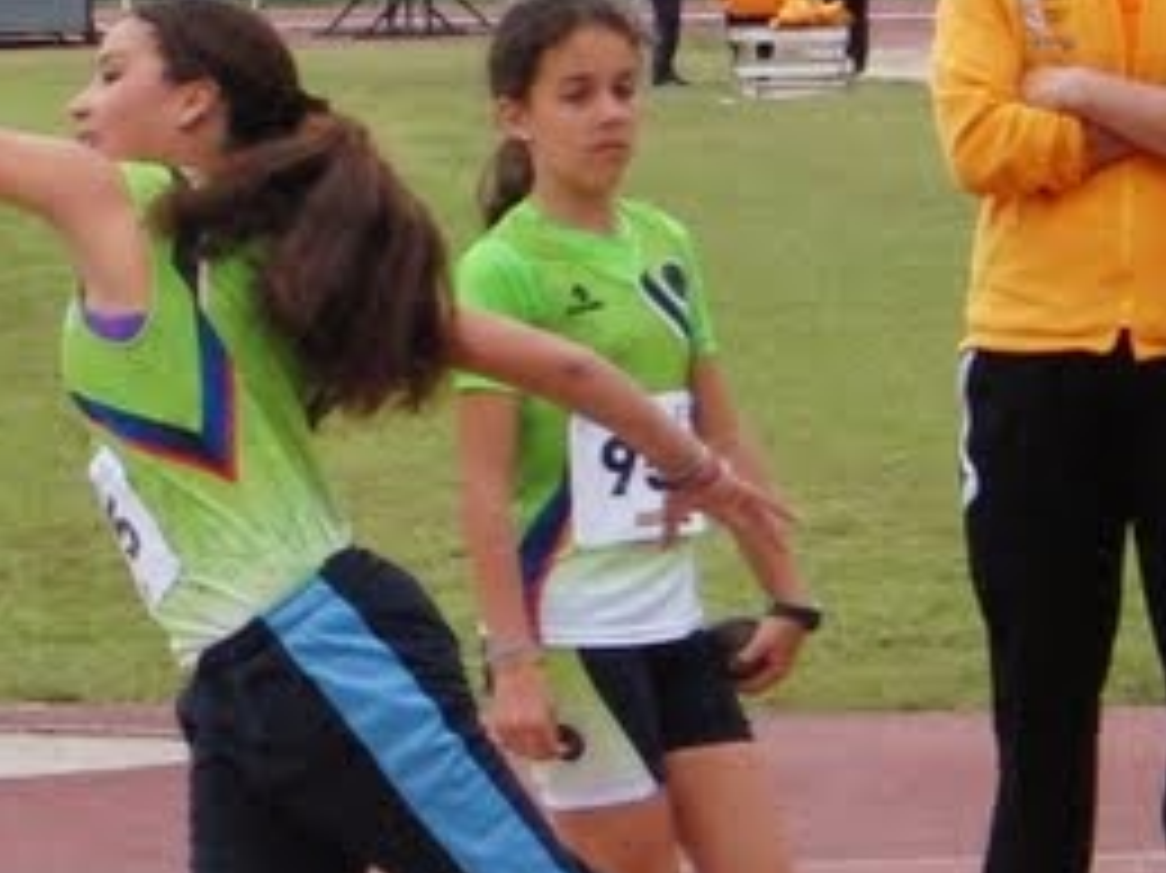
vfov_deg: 3.5
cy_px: 50
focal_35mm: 427
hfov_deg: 4.6
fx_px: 14376
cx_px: 378
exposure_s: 1/400
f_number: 4
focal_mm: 19.2
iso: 100
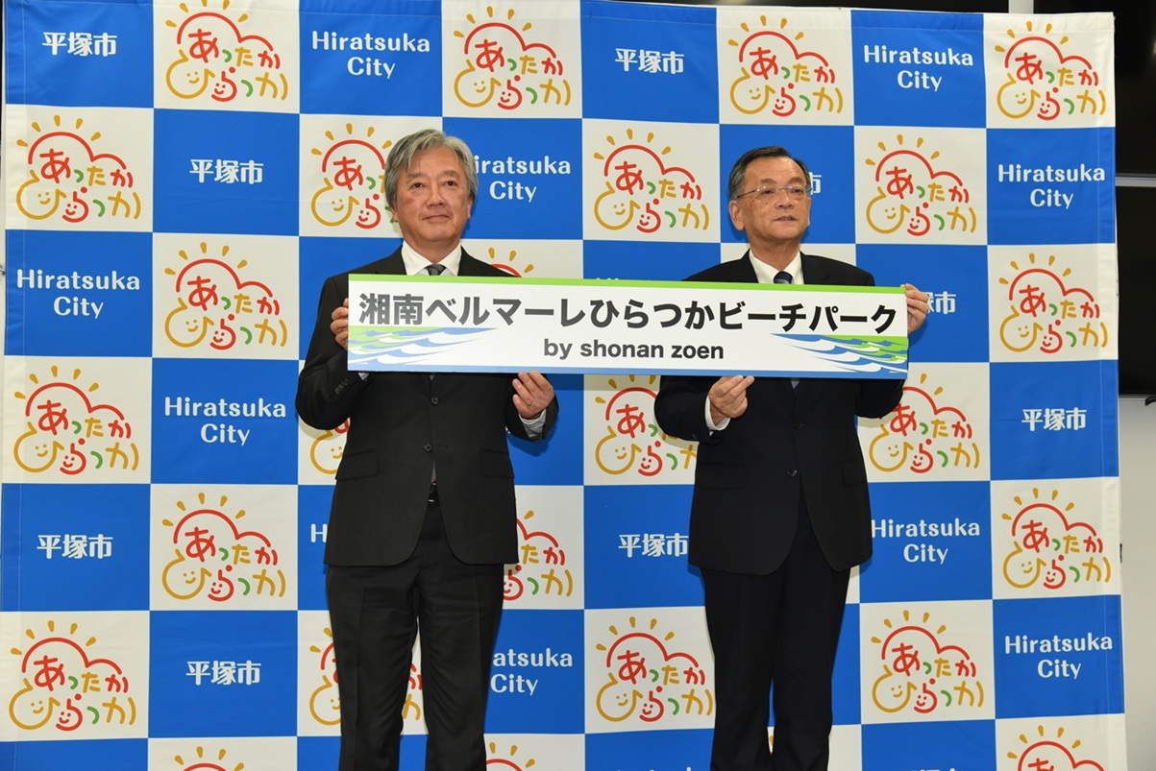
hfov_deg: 39.6
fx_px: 1606
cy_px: 386
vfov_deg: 27.0
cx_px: 578
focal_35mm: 50
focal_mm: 50
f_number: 4.5
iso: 800
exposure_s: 1/80
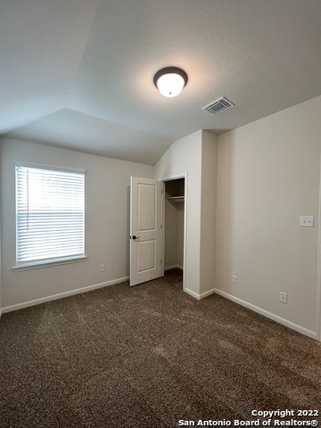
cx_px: 160
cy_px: 214
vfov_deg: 106.2
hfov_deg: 89.9
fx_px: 161
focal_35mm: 13
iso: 250
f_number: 1.8
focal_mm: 1.57
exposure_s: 1/60
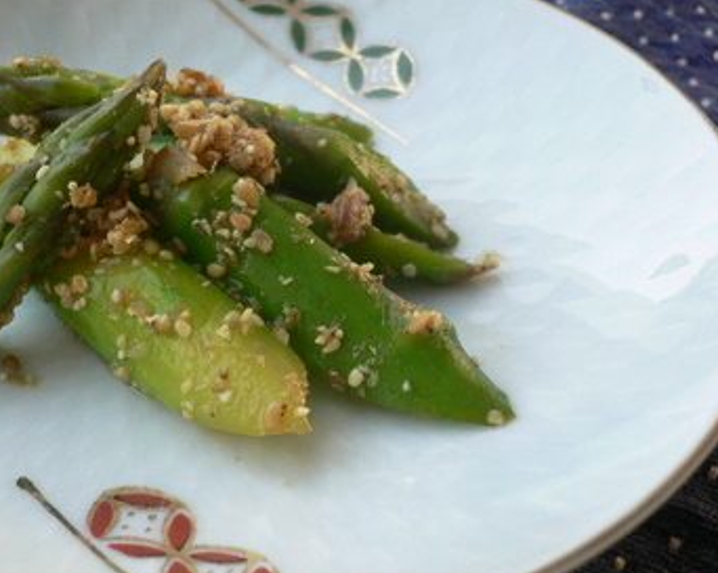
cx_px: 218
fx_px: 1062
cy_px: 324
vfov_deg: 30.2
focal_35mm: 50
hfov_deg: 36.8
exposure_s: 1/25
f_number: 2.8
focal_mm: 5.8
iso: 100
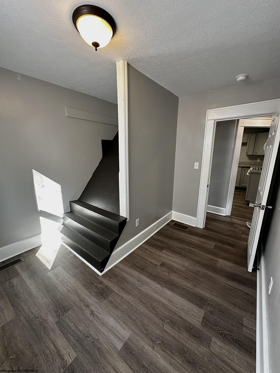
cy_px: 186
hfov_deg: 85.7
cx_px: 140
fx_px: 151
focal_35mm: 14
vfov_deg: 102.1
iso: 200
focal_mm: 2.22
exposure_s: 1/99
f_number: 2.2
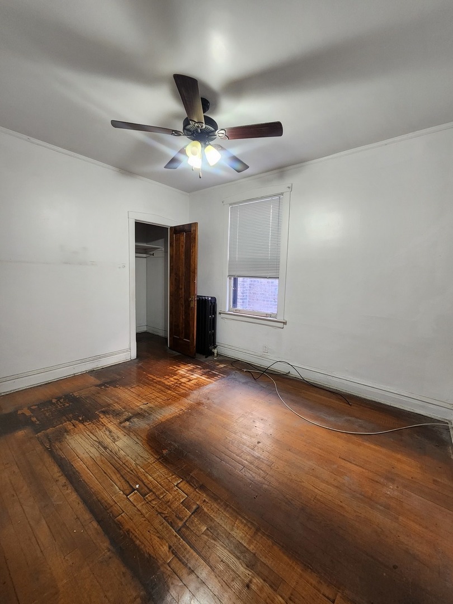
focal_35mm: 13
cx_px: 226
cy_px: 302
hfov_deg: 89.9
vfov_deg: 106.2
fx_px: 227
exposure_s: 1/60
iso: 320
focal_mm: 2.2
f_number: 2.2
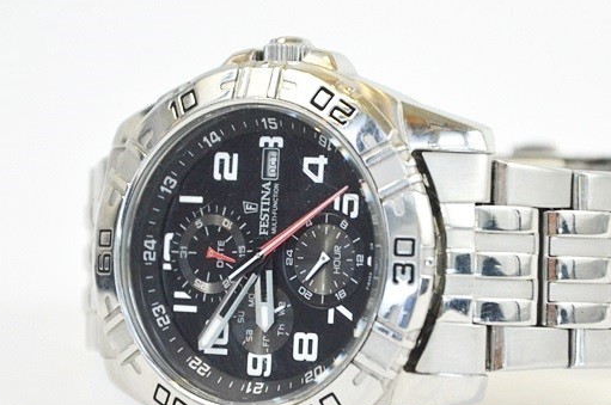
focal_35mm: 259
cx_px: 347
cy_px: 240
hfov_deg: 8.0
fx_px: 4389
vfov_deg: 5.3
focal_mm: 98
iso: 1600
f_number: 5.6
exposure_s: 1/200
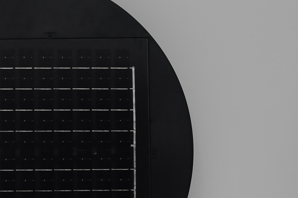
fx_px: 1430
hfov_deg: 11.8
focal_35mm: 173
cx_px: 10
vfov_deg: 7.9
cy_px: 185
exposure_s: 1/100
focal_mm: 50
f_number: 8
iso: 1000
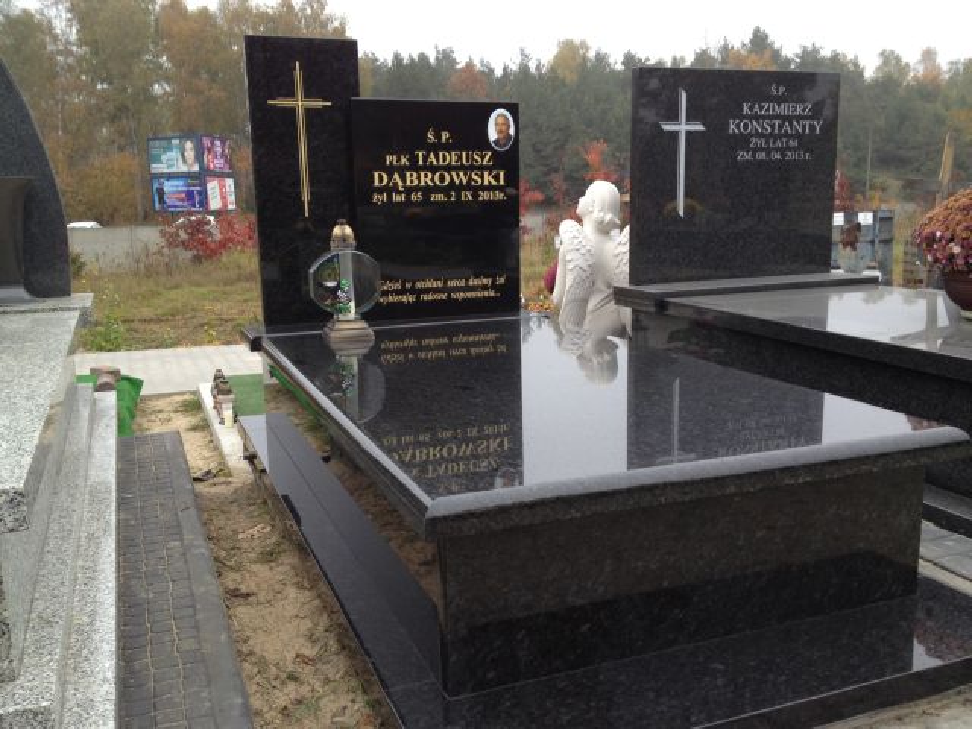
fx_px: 983
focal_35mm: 35
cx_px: 486
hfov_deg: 52.6
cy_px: 364
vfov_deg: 40.7
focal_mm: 4.28
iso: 50
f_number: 2.4
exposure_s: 1/138
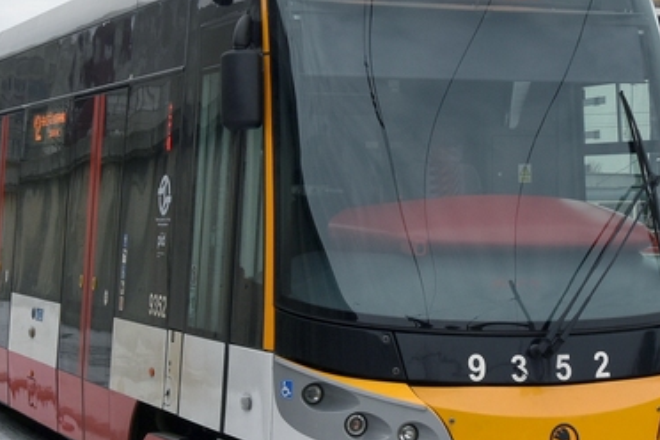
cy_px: 82
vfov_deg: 13.4
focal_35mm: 102
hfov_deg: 20.1
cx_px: 374
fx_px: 1863
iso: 250
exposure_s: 1/320
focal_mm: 21
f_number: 9
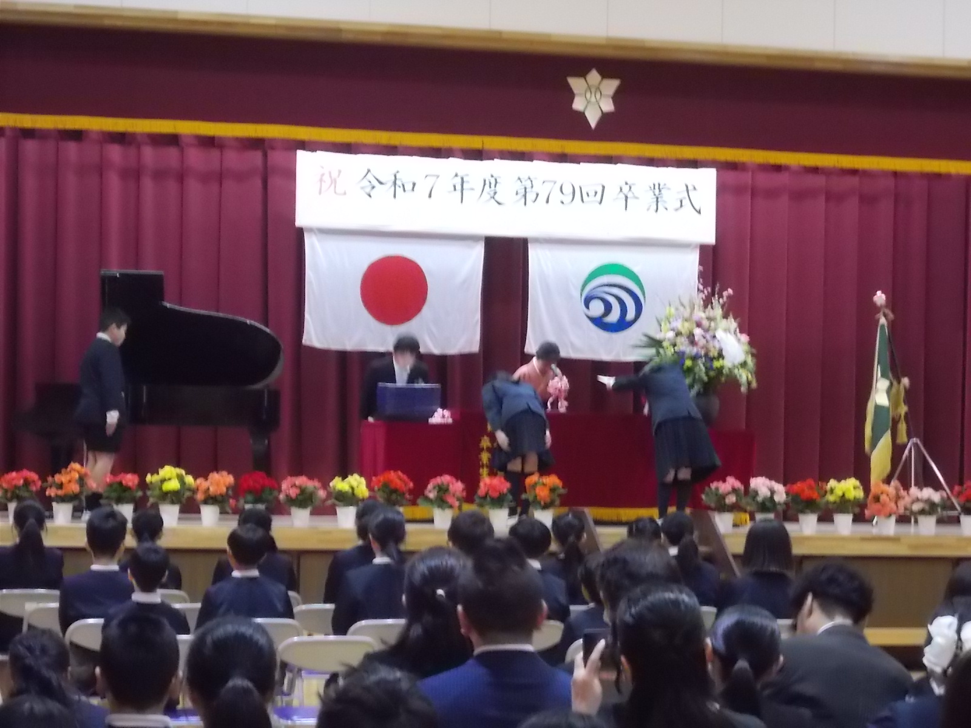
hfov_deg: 17.4
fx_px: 3170
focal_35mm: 113
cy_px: 364
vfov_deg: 13.1
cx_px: 486
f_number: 6
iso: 800
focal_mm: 20.1
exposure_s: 1/15
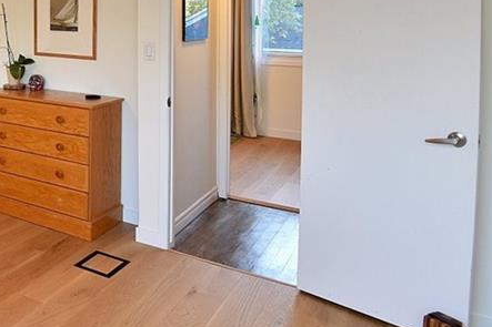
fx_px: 505
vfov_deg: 33.8
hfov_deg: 41.1
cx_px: -54
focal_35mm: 37
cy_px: 27
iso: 500
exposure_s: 1/60
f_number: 6.3
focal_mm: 16
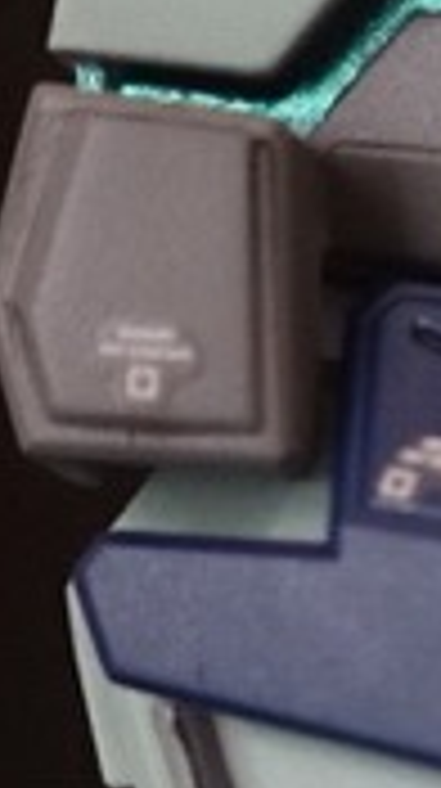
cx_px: 1863
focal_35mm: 429
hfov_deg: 2.7
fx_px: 8949
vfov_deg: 5.0
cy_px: 362
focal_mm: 25.7
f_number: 2.8
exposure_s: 1/20
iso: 800
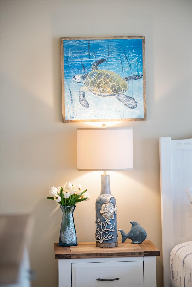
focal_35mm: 85
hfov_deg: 16.1
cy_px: 144
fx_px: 679
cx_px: 96
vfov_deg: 23.9
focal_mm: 85
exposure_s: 1/160
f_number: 1.4
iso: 125
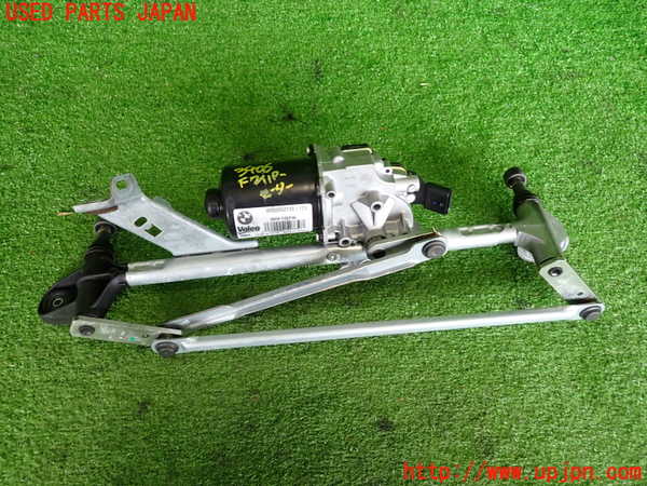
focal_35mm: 25
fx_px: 467
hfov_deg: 69.4
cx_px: 324
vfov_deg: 54.9
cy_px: 243
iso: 200
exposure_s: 1/40
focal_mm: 4.5
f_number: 2
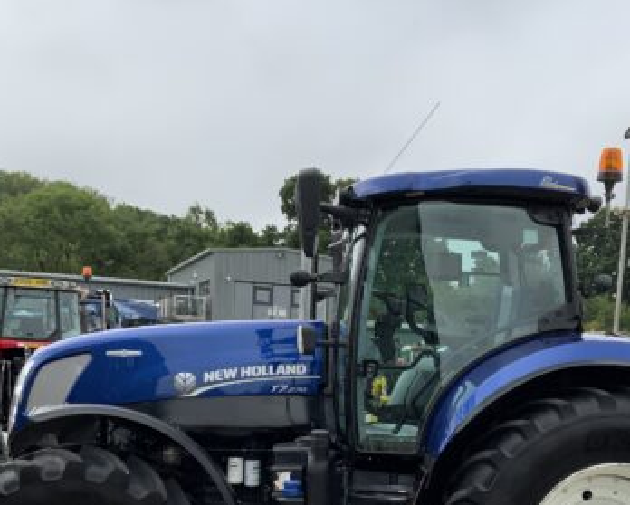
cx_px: 427
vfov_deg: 28.6
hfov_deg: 35.6
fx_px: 970
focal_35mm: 52
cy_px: 402
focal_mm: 3
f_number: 1.8
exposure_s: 1/1377
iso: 16
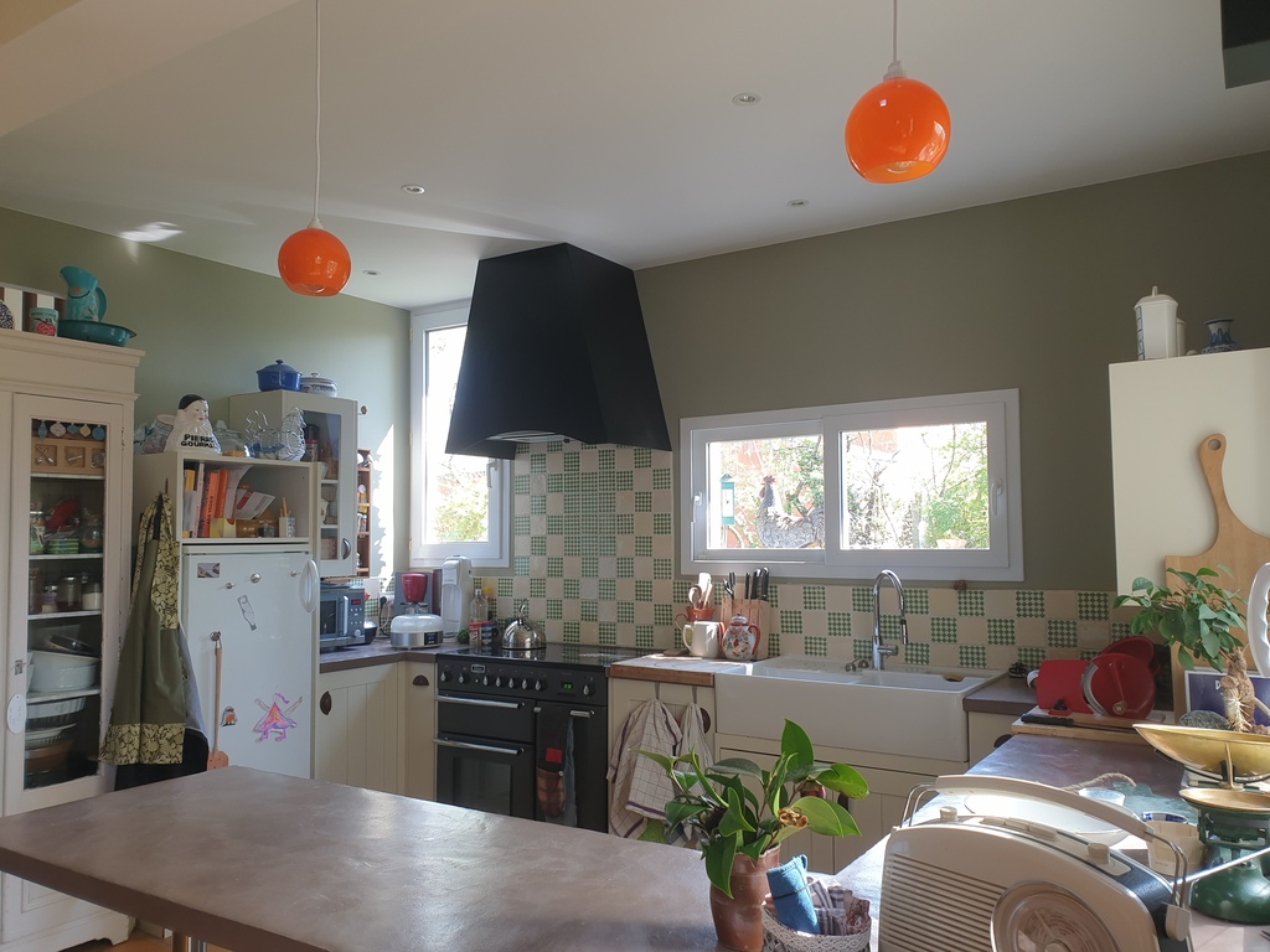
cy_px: 476
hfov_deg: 67.3
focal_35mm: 26
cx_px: 635
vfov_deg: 53.1
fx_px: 954
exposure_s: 1/50
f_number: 2.4
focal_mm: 4.3
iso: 50
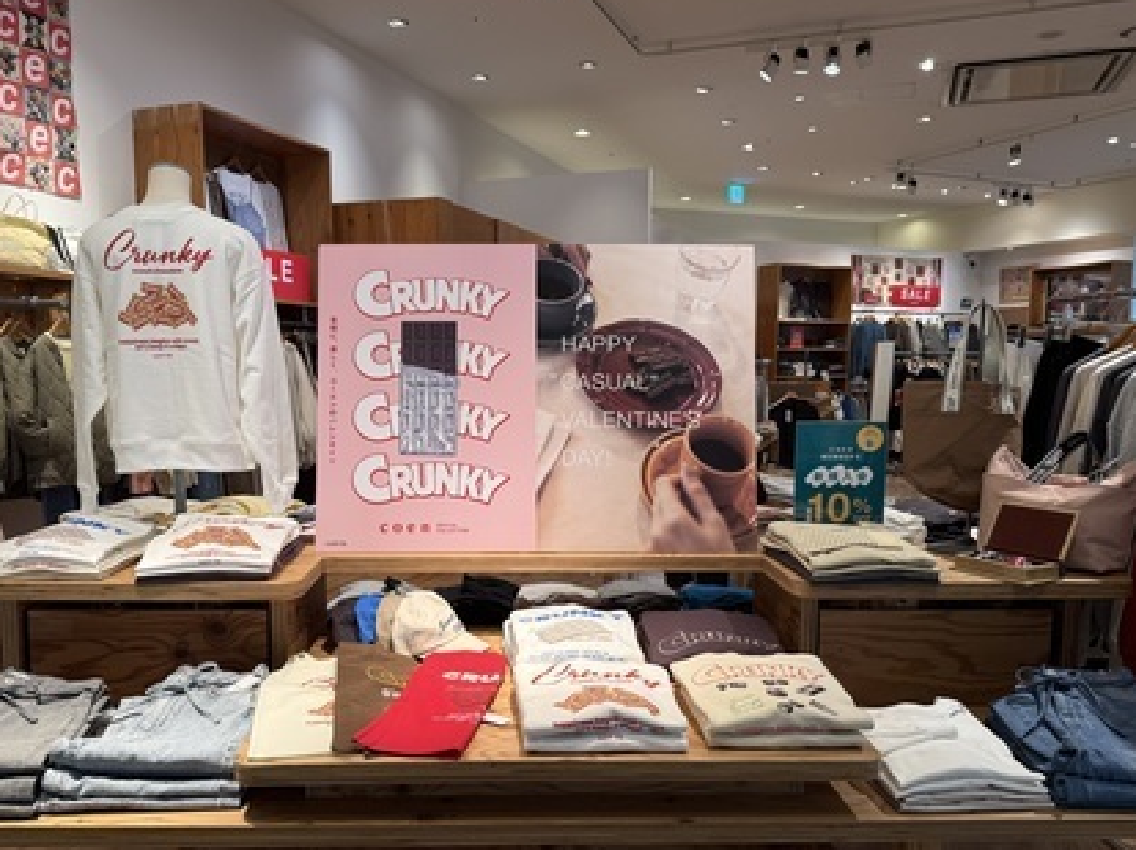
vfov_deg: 48.1
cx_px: 524
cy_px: 473
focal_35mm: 29
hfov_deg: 61.6
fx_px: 951
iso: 64
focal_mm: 6.76
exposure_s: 1/183
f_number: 1.78
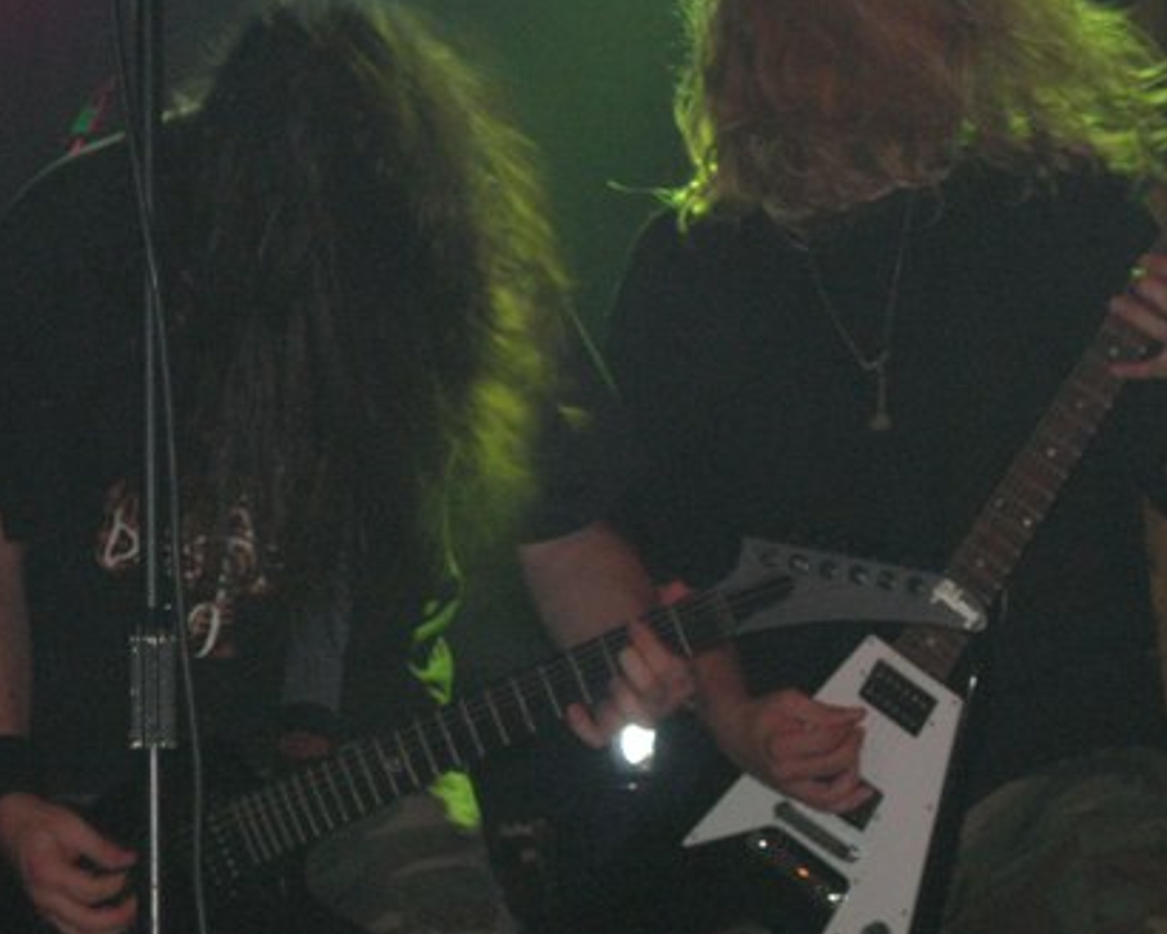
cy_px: 521
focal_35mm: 172
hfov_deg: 11.2
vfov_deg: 9.0
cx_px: 535
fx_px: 5941
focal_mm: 23.4
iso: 200
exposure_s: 1/60.1
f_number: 4.9
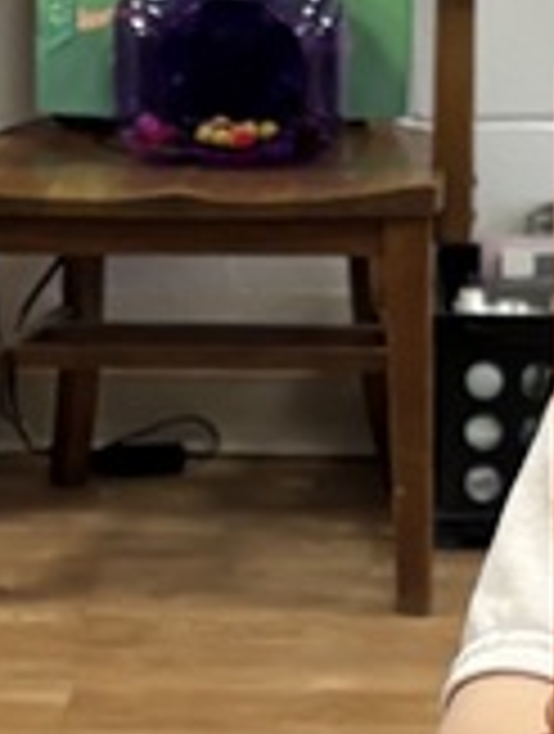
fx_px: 3465
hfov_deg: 9.1
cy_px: 468
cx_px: 122
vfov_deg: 12.1
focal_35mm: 163
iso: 400
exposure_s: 1/60
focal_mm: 5.96
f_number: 1.6
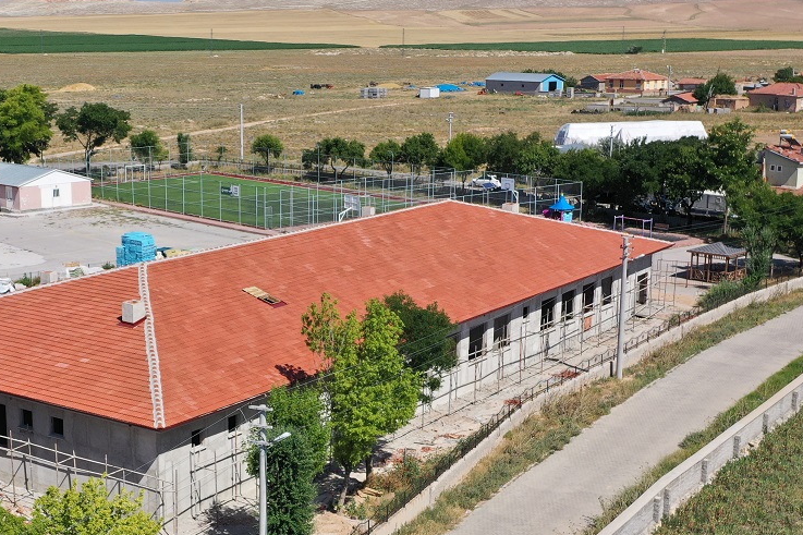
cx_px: 280
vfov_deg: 23.7
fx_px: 1271
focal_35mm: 57
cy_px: 332
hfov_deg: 34.8
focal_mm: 10.26
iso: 100
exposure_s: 1/30
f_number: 3.2
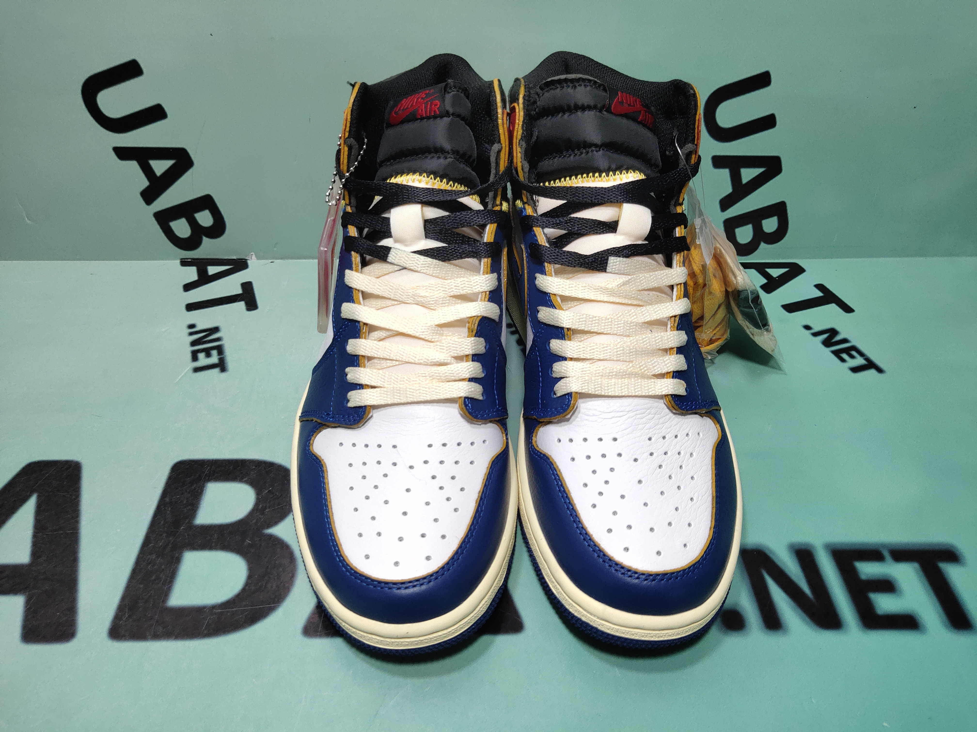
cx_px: 488
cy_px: 366
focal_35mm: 30
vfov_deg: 46.8
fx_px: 847
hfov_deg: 60.0
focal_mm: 4.35
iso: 87
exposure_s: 1/100
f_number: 1.79
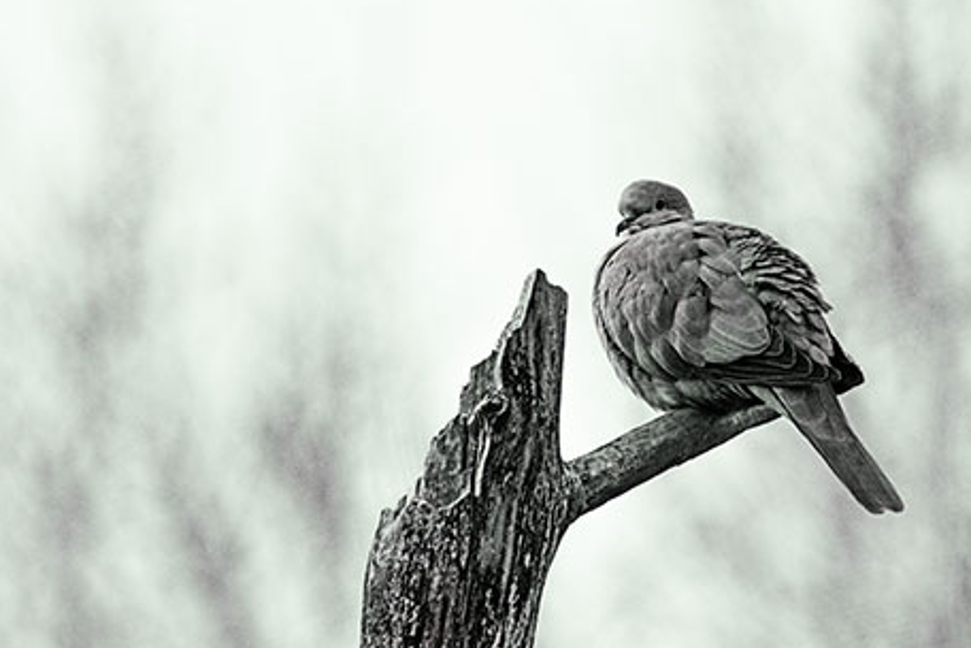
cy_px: 310
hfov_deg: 2.5
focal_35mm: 822
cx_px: 492
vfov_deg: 1.7
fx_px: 22169
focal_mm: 750
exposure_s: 1/2500
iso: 2500
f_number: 12
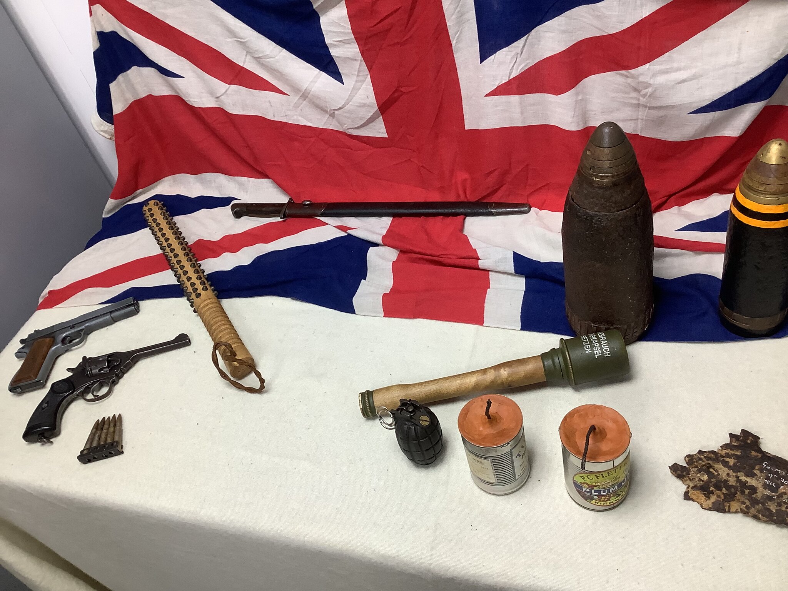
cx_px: 394
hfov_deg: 58.4
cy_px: 296
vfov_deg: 45.4
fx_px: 706
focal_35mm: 31
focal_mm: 3.3
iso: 80
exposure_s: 1/50
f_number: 2.4
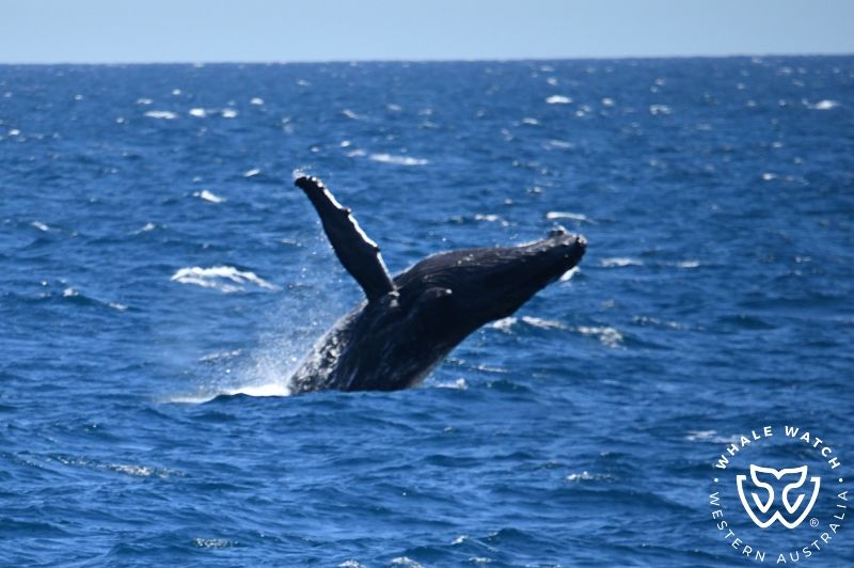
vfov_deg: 2.3
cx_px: 427
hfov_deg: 3.4
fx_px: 14221
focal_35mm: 600
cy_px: 284
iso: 2000
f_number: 6.3
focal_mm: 600
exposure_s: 1/8000
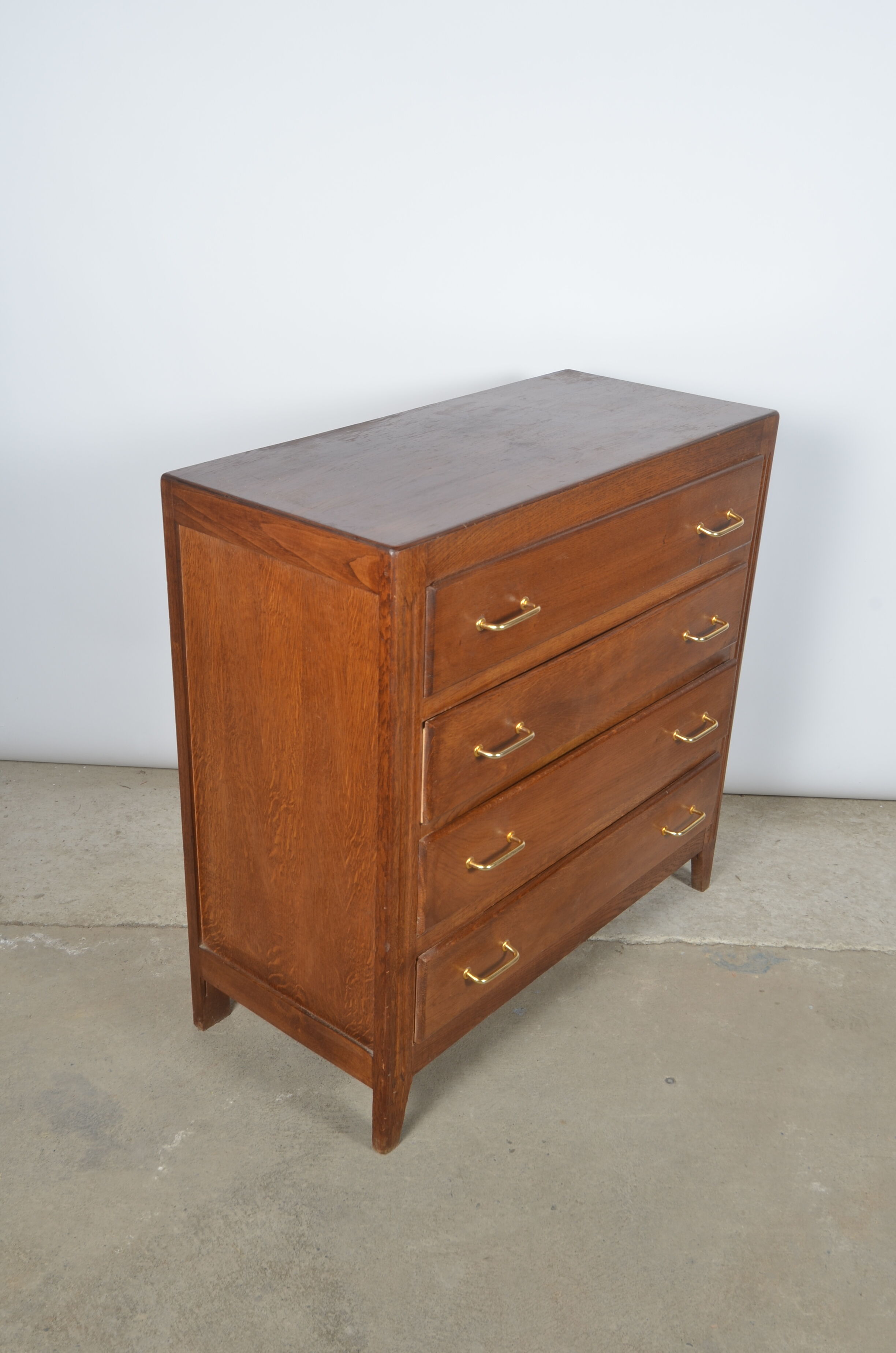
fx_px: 1350
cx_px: 448
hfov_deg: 36.7
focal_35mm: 36
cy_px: 676
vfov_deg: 53.2
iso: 100
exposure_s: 1/125
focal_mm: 24
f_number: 11
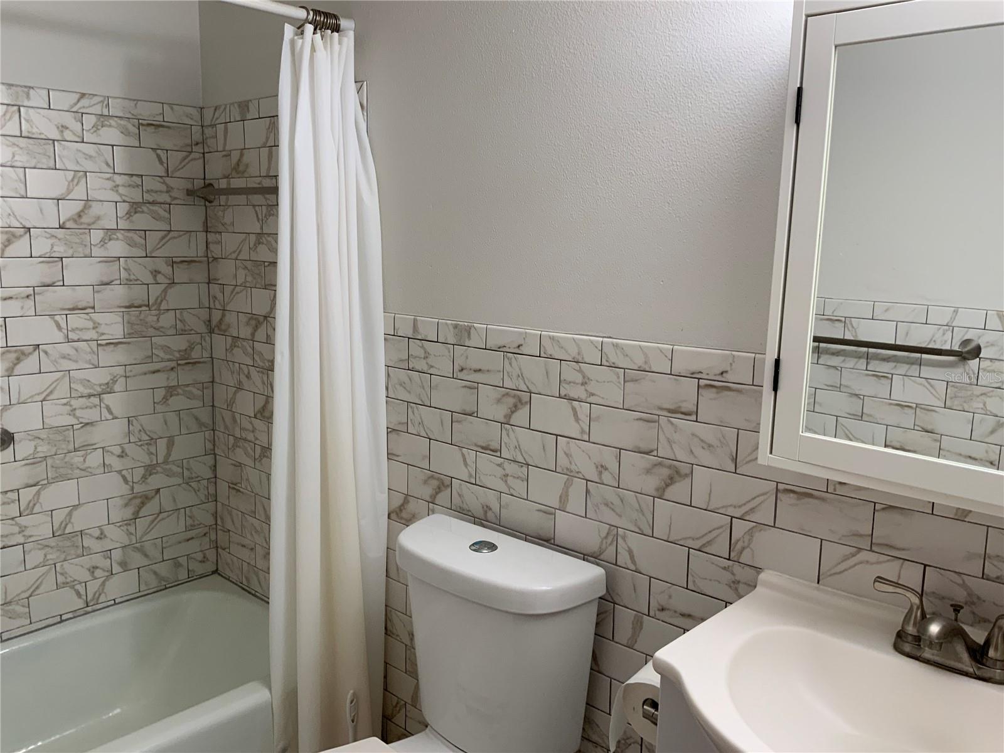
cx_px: 502
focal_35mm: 29
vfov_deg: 48.2
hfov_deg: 61.7
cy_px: 376
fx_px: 841
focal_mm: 3
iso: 64
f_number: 1.8
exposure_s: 1/120
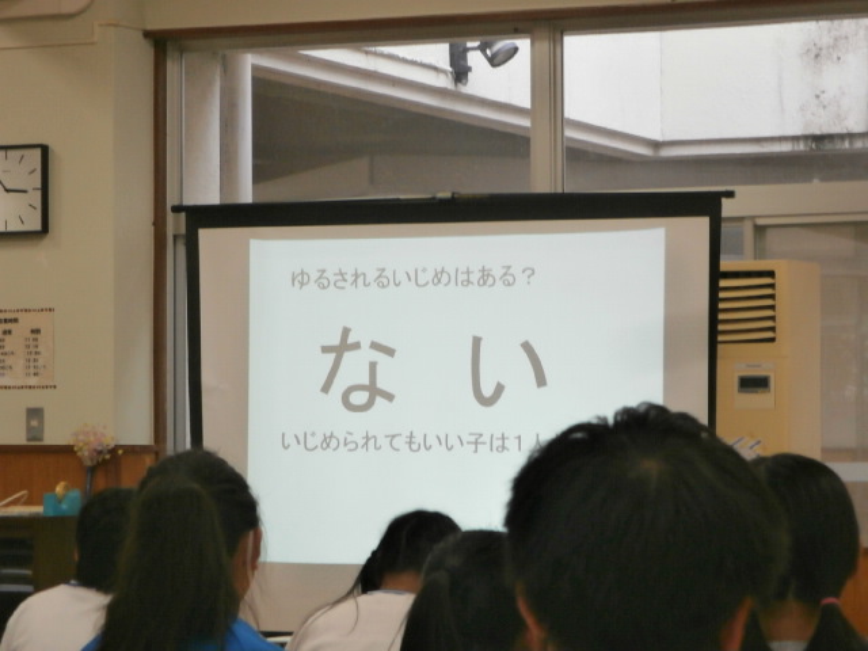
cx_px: 434
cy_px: 326
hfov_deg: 15.2
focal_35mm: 130
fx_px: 3260
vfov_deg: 11.4
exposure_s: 1/30
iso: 200
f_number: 6.5
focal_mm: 23.5
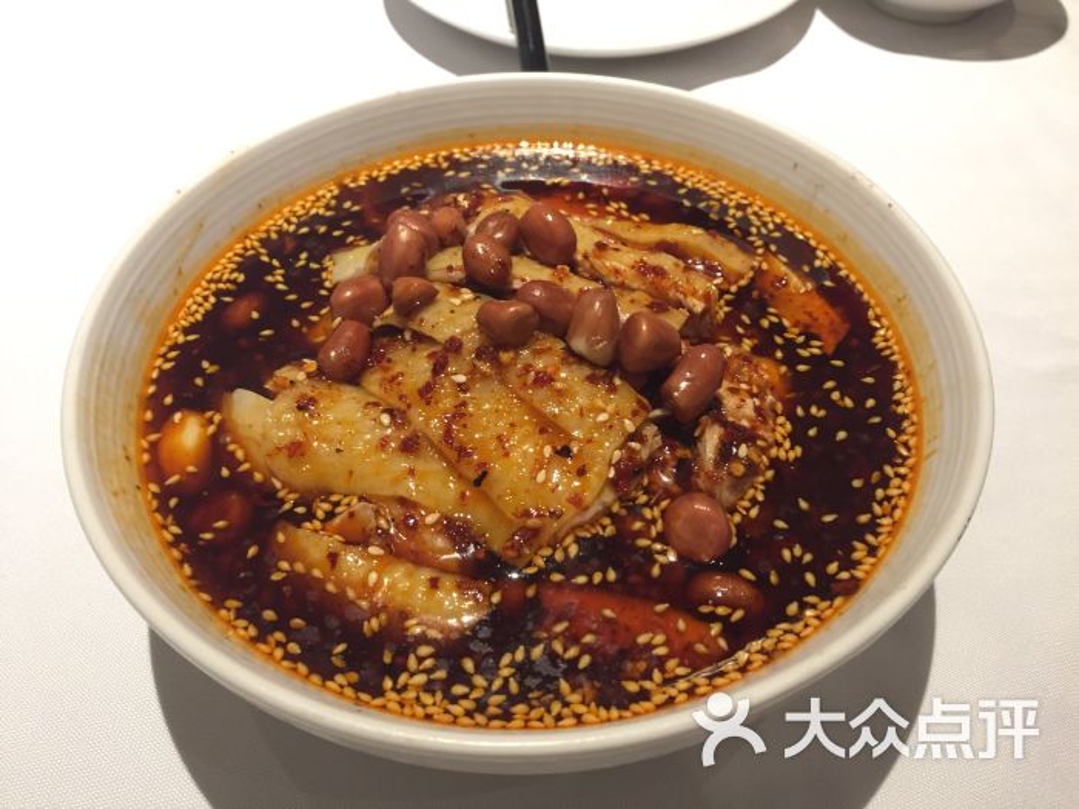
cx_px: 540
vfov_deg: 48.2
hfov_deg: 61.7
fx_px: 904
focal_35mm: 29
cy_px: 404
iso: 160
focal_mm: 4.15
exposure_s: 1/33
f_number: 2.2
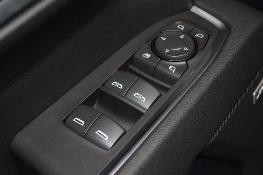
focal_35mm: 68
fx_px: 493
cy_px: 88
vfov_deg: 20.2
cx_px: 132
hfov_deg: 29.9
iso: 1250
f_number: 5.3
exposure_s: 1/60
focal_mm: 45
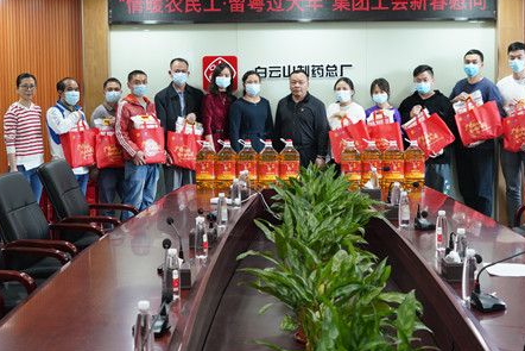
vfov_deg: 23.7
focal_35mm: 57
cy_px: 115
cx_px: 279
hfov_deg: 35.0
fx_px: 831
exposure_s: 1/50
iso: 2500
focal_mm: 42
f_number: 6.3
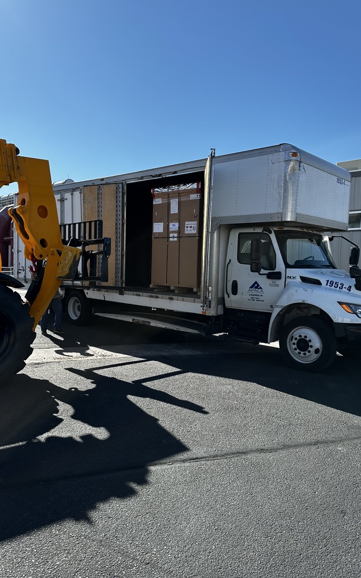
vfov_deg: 70.4
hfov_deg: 47.6
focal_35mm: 26
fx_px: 409
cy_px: 295
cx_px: 176
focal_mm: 6.86
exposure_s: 1/3356
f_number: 1.78
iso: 80
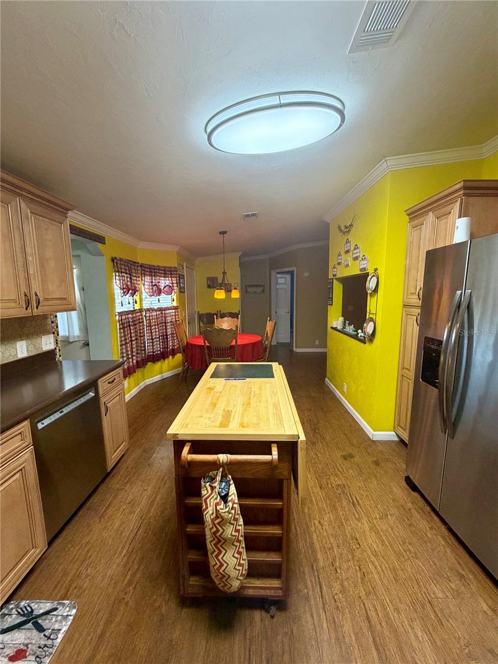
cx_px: 249
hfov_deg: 85.7
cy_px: 332
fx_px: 269
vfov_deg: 102.1
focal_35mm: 14
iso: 200
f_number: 2.2
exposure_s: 1/60
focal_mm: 2.22
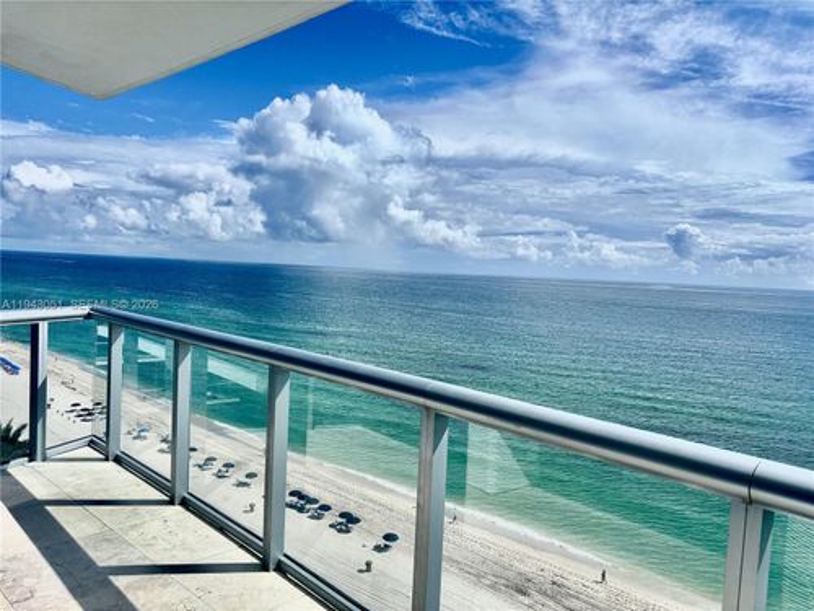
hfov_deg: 67.3
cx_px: 407
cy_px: 306
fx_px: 611
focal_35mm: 26
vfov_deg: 53.1
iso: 50
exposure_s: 1/9091
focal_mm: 5.96
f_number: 1.6
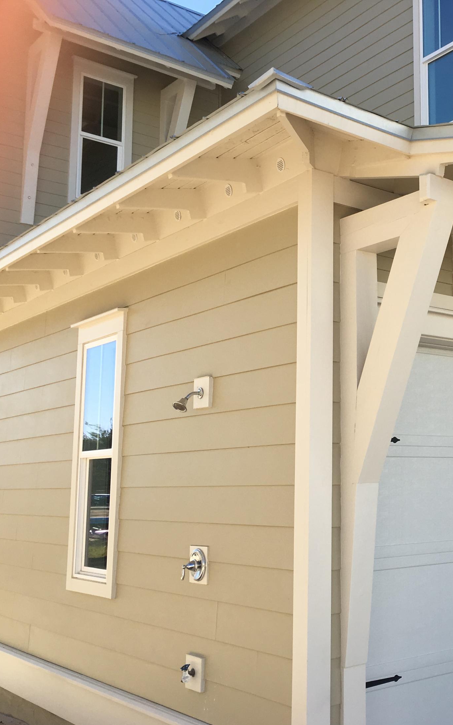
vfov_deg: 47.2
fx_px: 830
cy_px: 371
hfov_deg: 28.8
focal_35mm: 42
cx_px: 440
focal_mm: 4.15
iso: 25
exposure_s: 1/927
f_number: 2.2
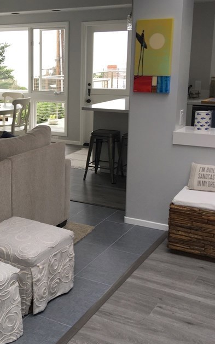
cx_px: 18
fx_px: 469
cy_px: 157
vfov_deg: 40.3
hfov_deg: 25.0
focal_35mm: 50
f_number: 2.2
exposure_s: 1/120
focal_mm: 4.15
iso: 32
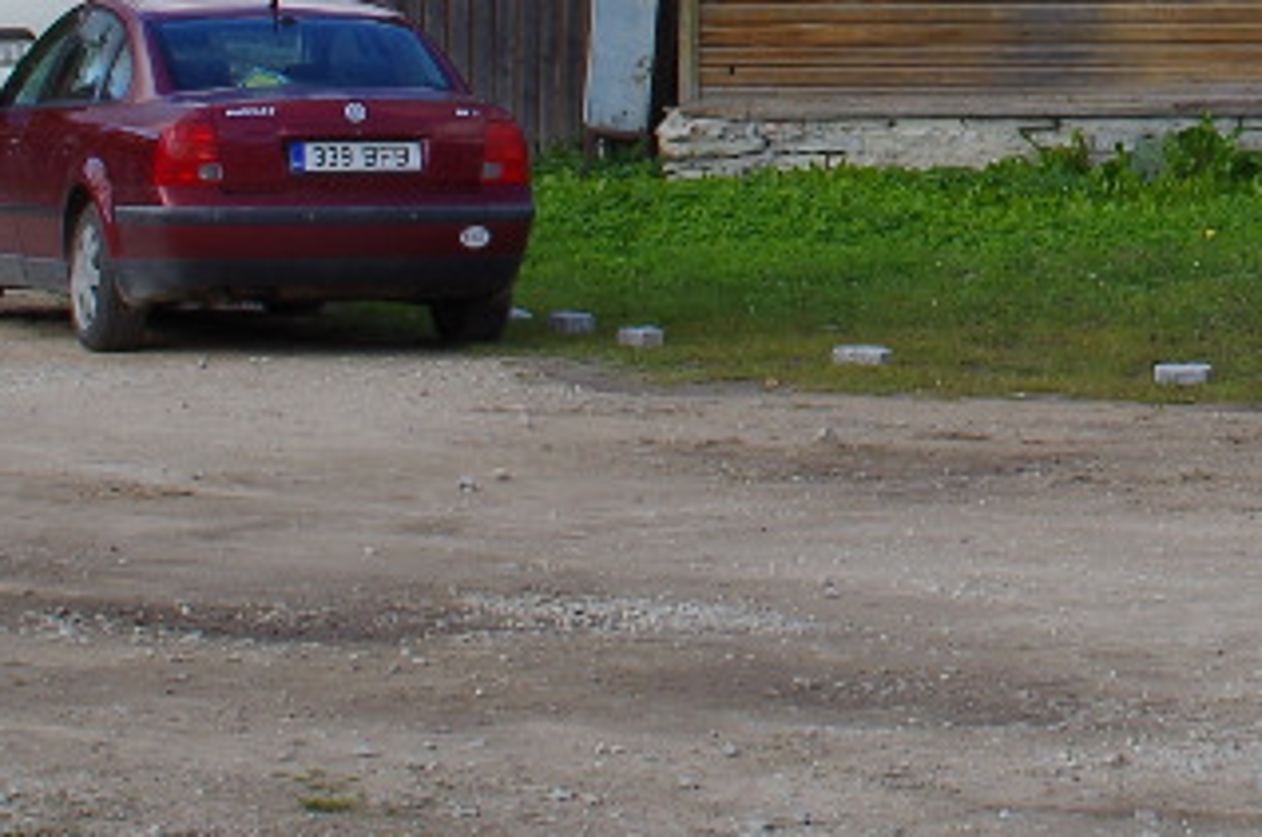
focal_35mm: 215
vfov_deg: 6.3
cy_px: -365
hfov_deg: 9.5
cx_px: 1337
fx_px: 7525
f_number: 11
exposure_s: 1/125
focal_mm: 28
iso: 160
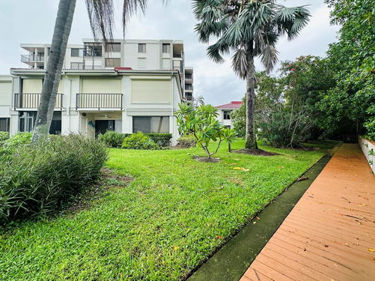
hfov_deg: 94.5
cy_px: 126
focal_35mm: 16
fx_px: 173
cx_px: 196
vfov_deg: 77.8
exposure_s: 1/337
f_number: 2.2
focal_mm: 2.22
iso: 40
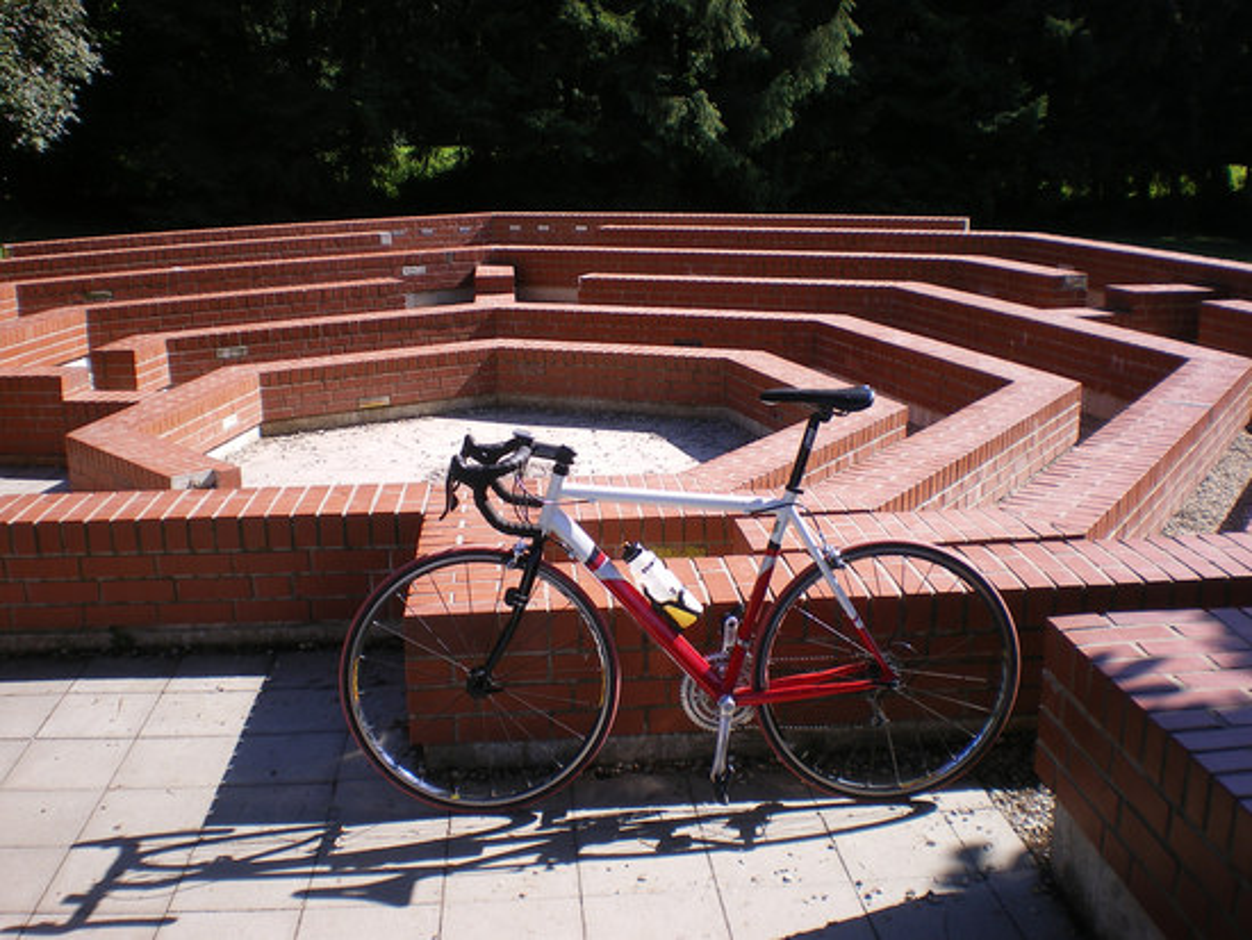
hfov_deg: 51.3
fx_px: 1303
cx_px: 626
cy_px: 470
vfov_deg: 39.7
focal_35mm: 36
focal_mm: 6.3
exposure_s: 1/160
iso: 50
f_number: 4.6
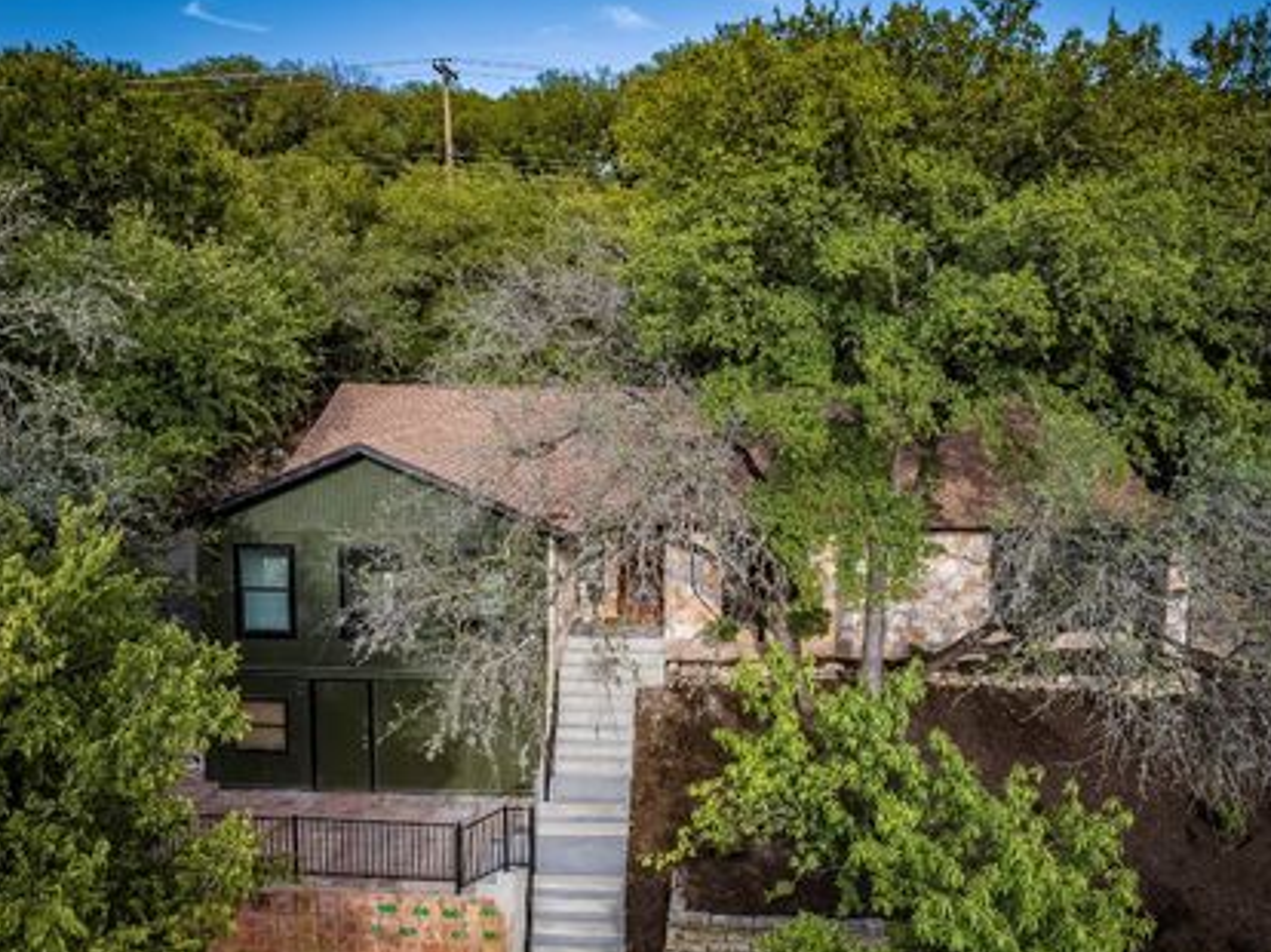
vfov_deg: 48.2
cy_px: 481
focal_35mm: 29
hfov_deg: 61.7
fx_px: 1064
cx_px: 648
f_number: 2.8
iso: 200
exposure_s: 1/200
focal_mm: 12.29
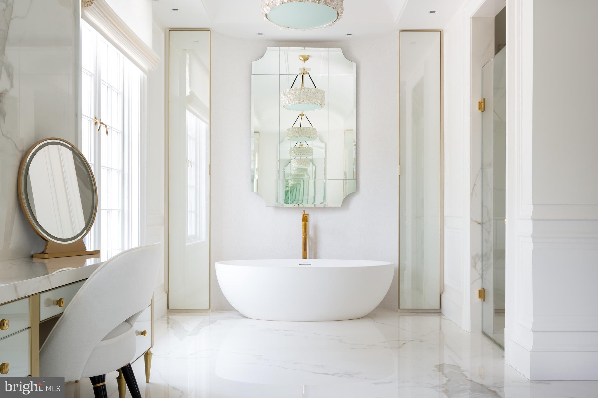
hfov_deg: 62.0
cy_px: 199
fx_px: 498
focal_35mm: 30
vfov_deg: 43.5
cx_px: 299
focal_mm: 30
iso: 400
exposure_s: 1/160
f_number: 10
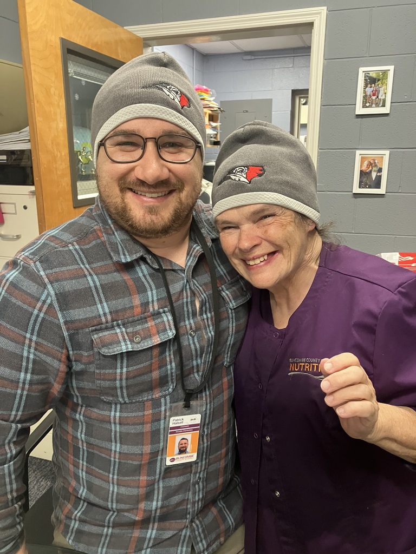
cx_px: 208
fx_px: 449
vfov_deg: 63.4
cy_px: 277
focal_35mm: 28
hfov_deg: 49.7
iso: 250
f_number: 1.8
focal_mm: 3.99
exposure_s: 1/51
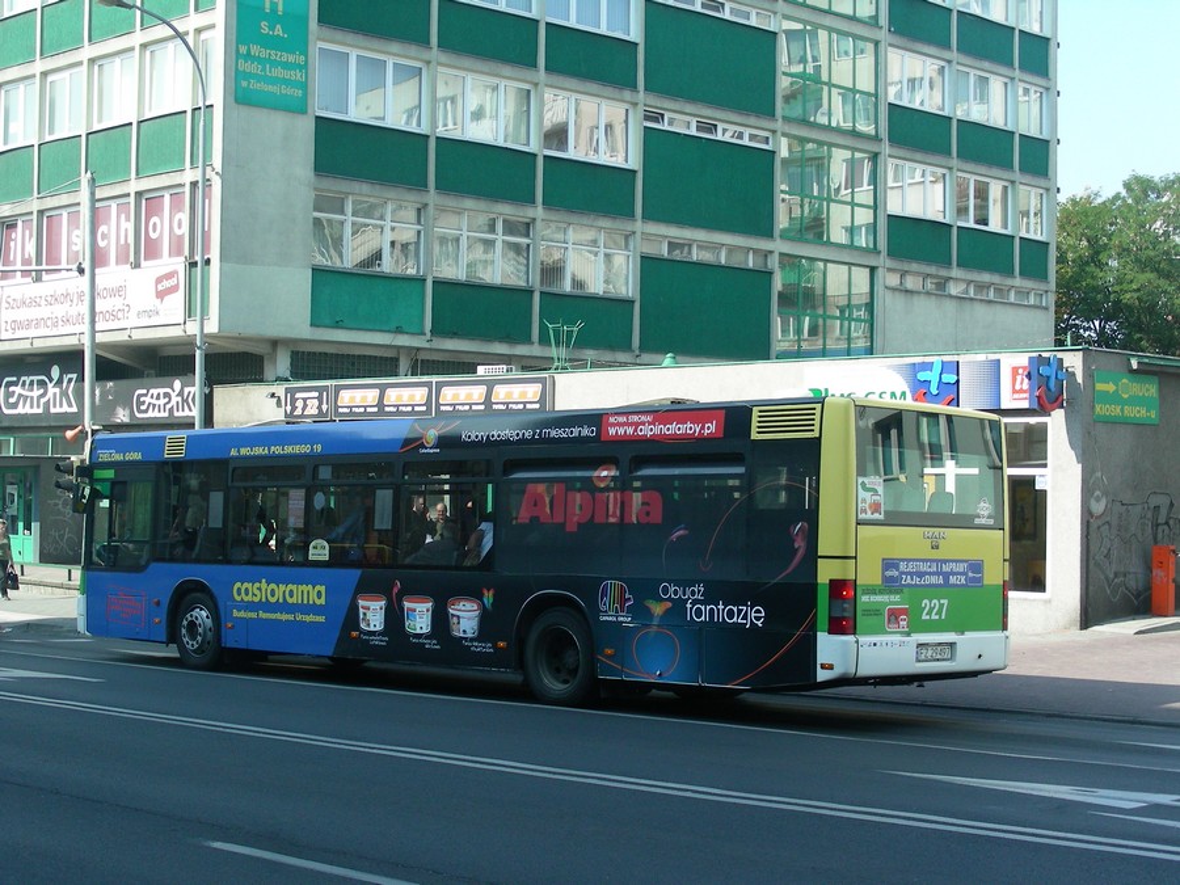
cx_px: 590
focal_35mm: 58
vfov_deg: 25.2
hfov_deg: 33.2
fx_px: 1977
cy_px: 442
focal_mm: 9.7
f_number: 4
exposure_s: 1/252
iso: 50
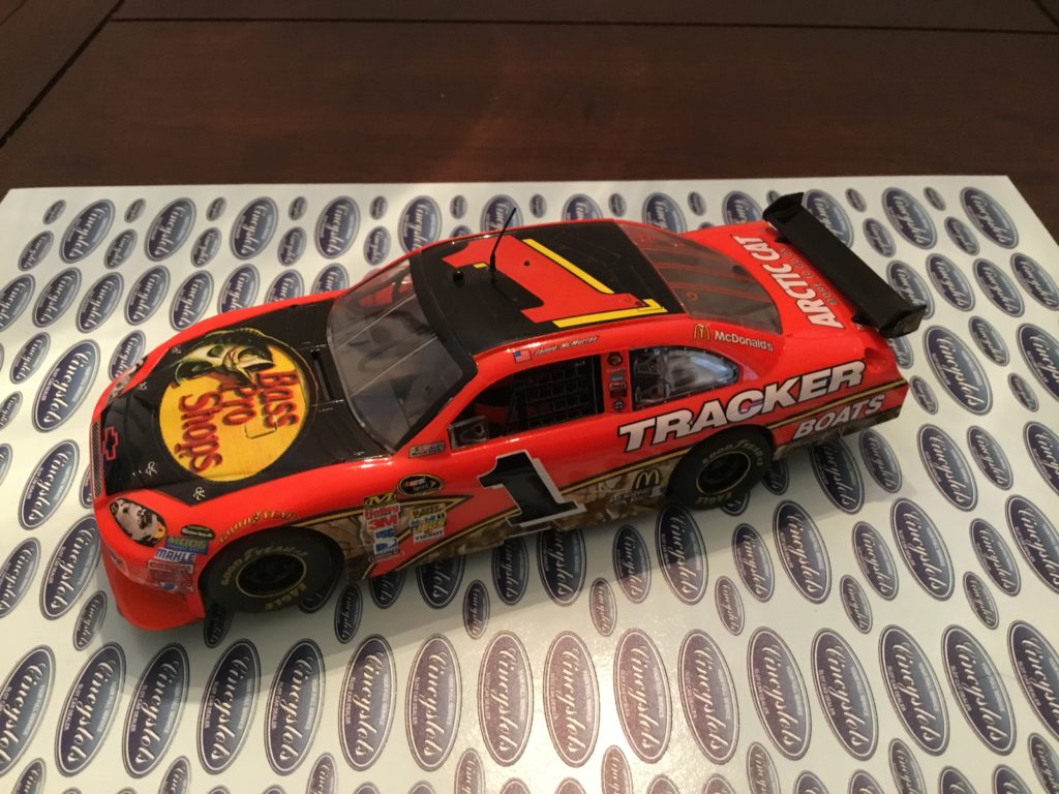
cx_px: 530
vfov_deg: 45.4
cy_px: 397
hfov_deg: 58.4
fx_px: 948
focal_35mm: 31
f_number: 2.4
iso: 200
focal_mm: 3.3
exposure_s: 1/15
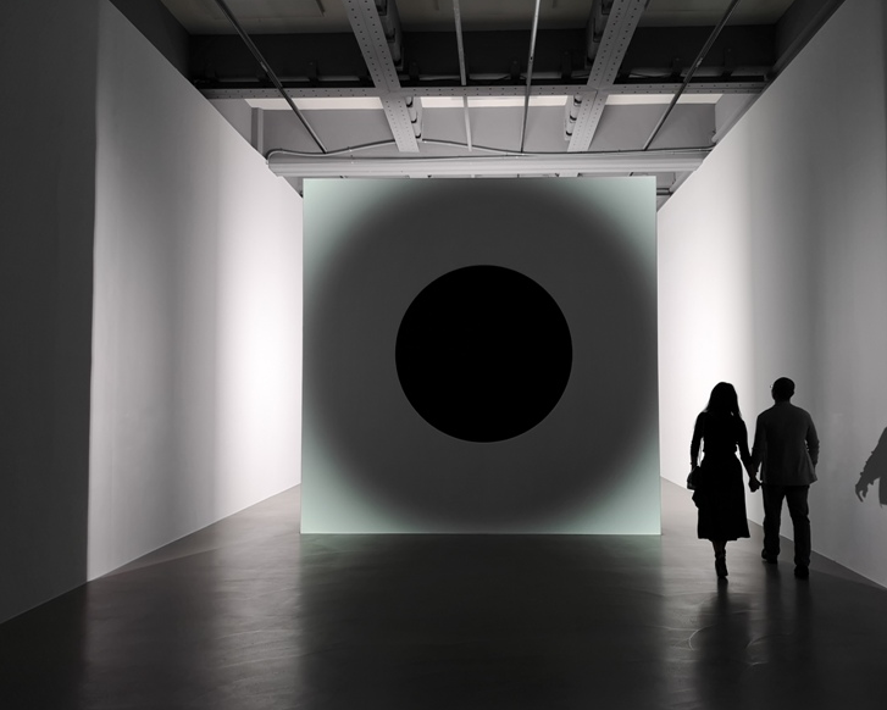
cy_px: 355
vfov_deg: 50.0
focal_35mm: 29
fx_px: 762
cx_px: 478
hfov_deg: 60.4
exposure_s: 1/60
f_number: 1.8
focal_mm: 3.95
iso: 125
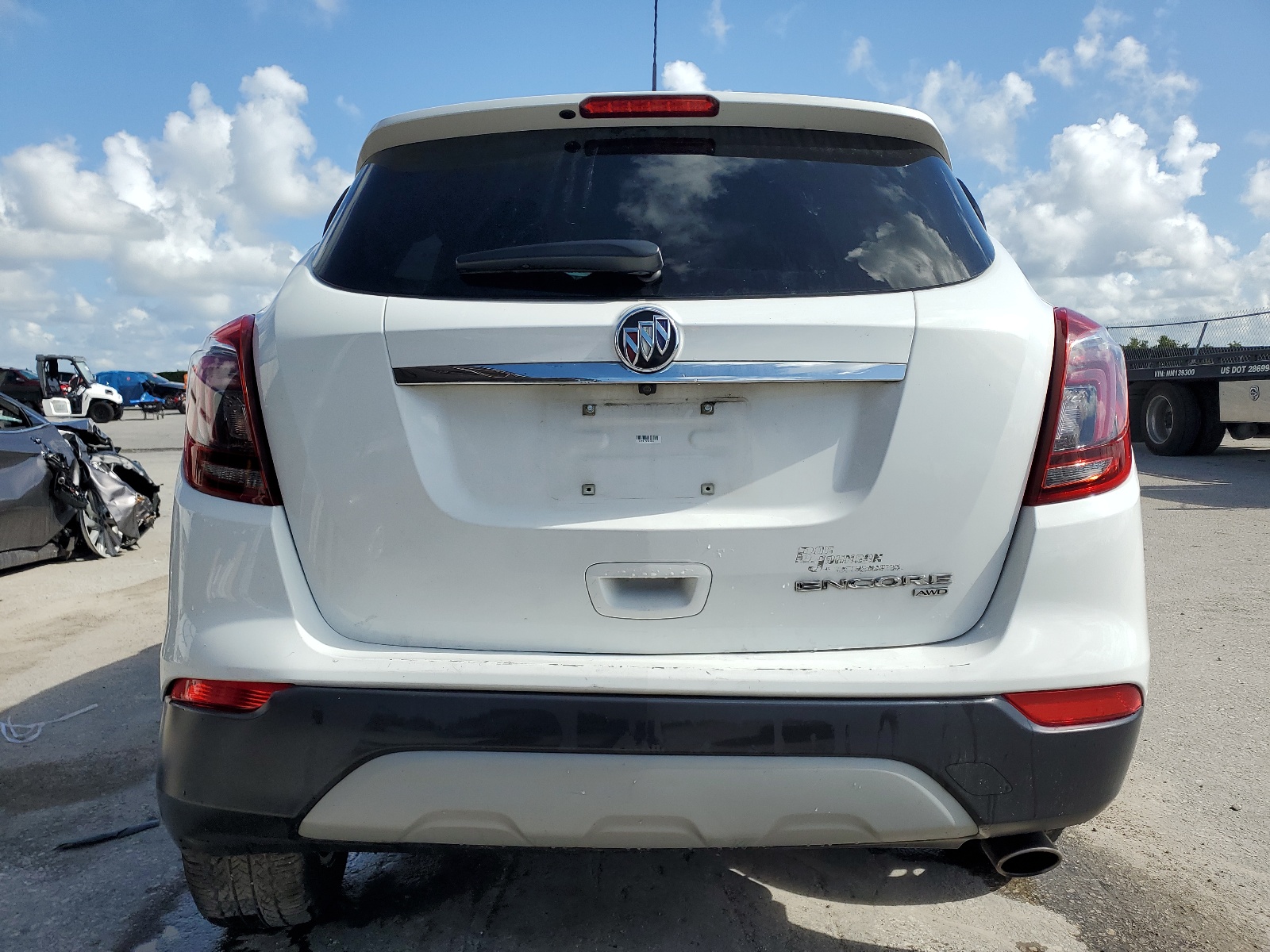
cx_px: 635
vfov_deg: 53.1
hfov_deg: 67.3
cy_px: 476
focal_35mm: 26
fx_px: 954
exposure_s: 1/5000
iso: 50
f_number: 1.5
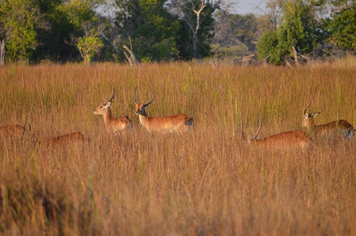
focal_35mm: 450
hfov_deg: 4.6
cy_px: 118
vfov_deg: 3.0
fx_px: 4441
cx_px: 178
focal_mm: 300
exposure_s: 1/400
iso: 400
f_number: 5.6
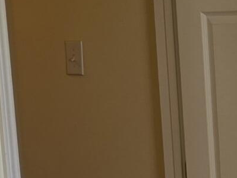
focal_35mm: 173
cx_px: 432
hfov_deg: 10.7
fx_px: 1184
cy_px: 263
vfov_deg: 8.4
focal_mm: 6.3
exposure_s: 1/120
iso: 25
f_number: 1.7
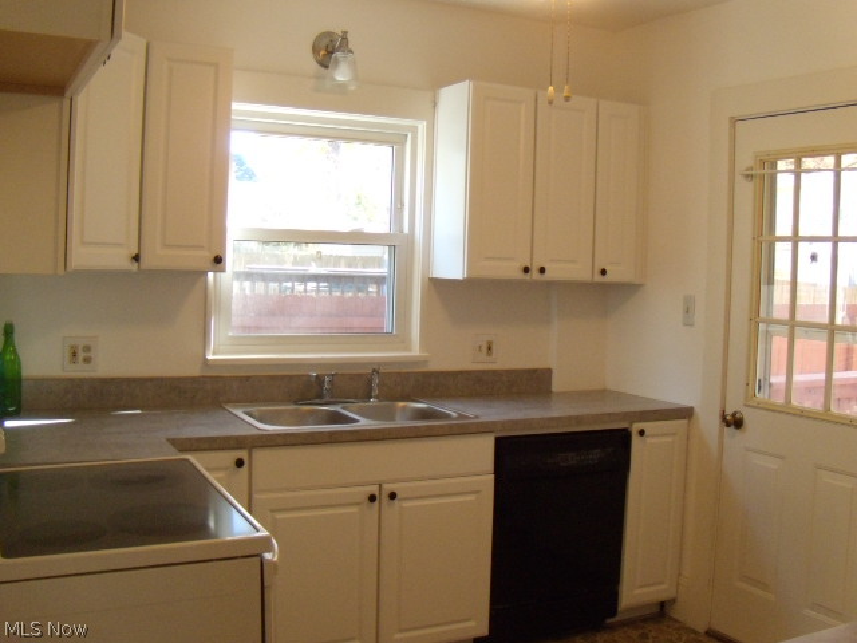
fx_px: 891
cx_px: 428
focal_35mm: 36
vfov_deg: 39.7
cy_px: 322
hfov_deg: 51.4
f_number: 3.6
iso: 400
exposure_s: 1/60
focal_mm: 6.4
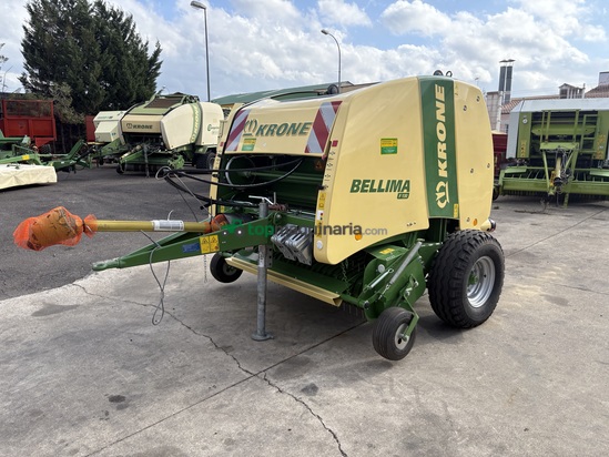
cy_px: 228
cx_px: 304
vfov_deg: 53.1
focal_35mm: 26
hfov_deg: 67.3
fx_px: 458
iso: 64
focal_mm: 5.96
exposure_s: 1/1953
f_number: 1.6
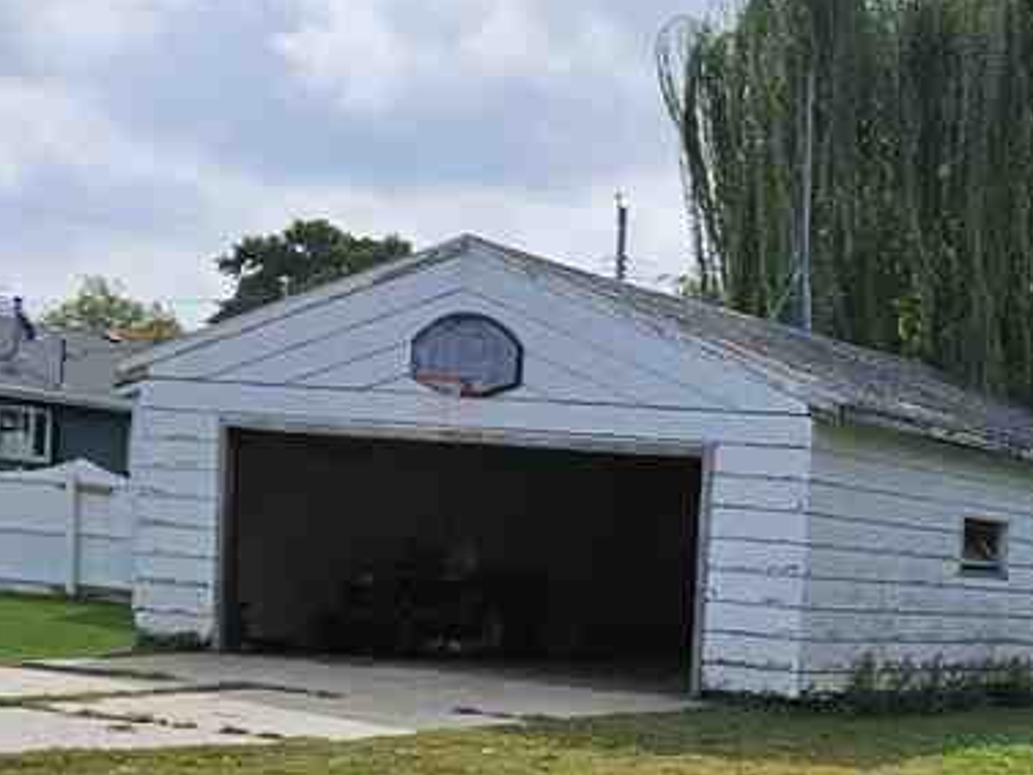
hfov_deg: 23.4
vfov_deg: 18.5
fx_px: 2328
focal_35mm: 78
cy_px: 734
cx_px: 1162
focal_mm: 5.4
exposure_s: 1/2565
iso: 25
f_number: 1.8
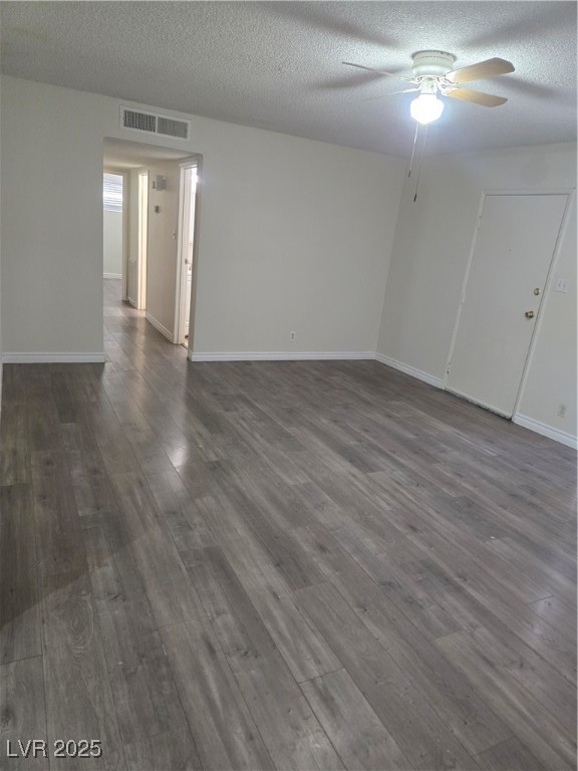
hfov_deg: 58.9
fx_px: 512
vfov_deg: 73.9
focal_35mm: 23
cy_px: 386
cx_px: 289
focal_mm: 5.4
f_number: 1.8
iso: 640
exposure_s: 1/60
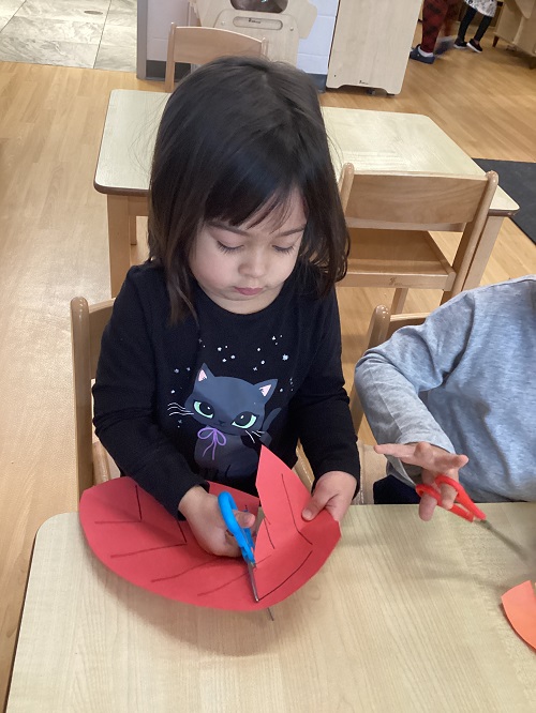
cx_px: 268
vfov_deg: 58.3
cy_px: 356
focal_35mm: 31
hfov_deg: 45.5
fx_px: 640
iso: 400
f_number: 2.4
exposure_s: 1/25
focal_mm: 3.3
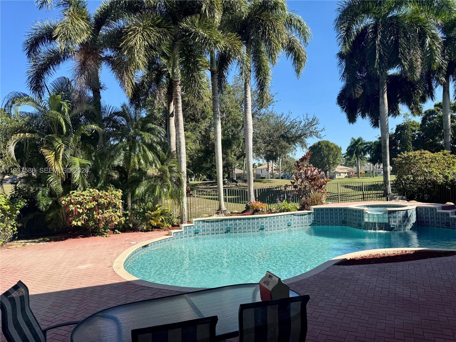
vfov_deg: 56.8
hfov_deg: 71.6
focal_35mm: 24
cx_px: 228
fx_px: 316
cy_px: 171
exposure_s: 1/1395
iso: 80
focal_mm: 6.76
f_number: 1.78
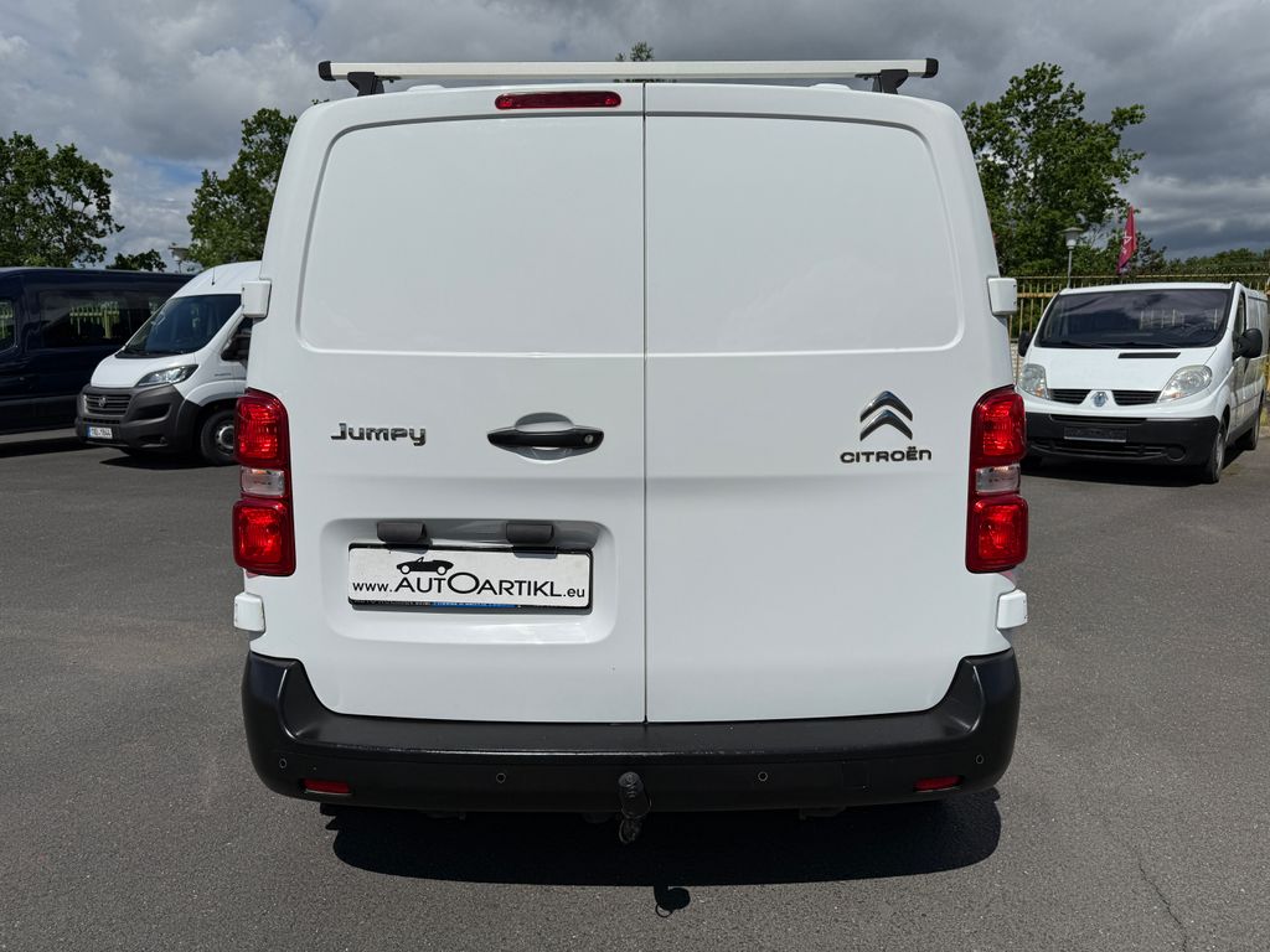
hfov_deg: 71.6
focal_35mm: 24
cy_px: 476
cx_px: 635
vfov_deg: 56.8
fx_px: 881
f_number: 1.78
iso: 50
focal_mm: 6.76
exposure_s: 1/14286
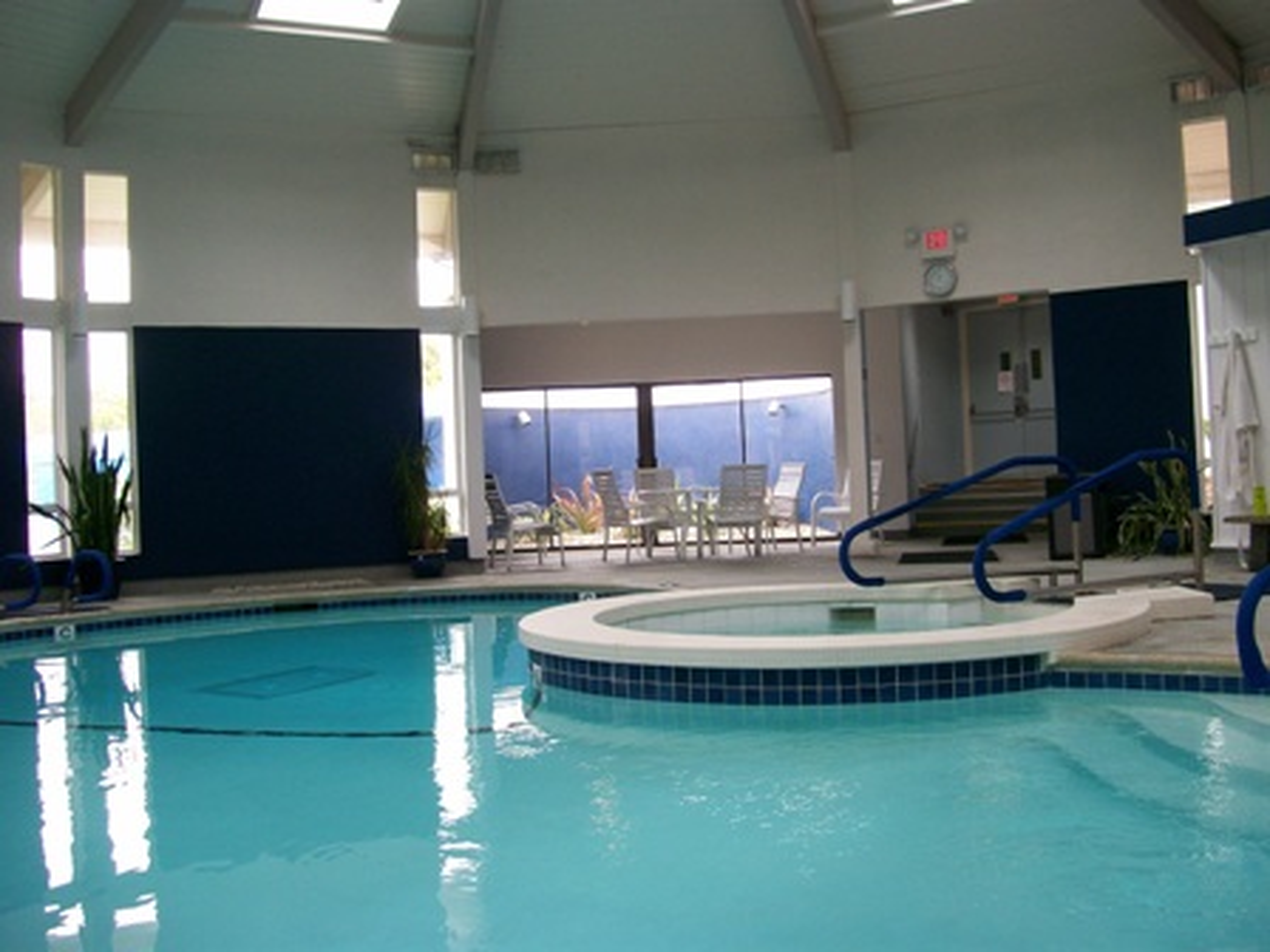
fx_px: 1321
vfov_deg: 39.7
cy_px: 476
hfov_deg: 51.4
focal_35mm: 36
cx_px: 635
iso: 80
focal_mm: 6
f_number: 2.7
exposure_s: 1/115
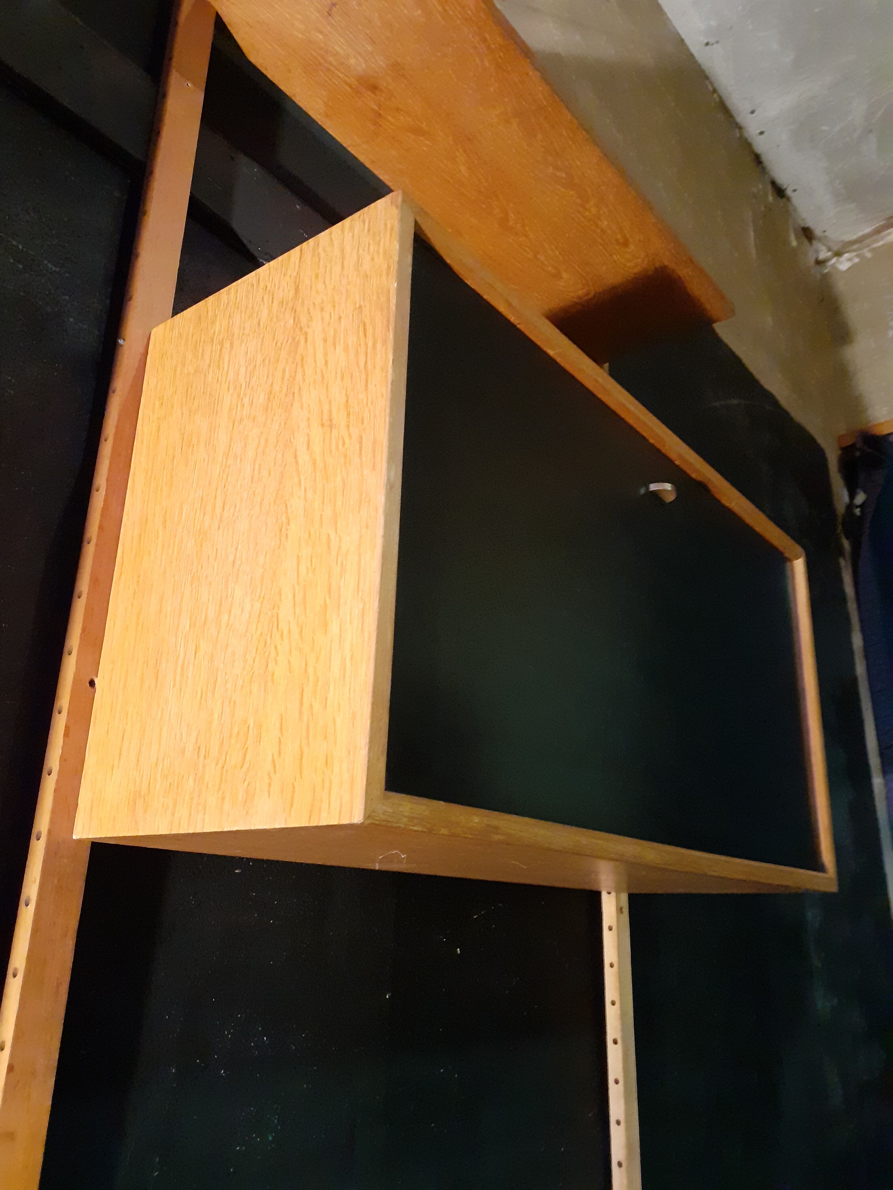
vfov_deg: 65.3
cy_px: 595
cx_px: 446
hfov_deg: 51.4
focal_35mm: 27
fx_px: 929
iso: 640
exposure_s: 1/25
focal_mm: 3.6
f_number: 1.9
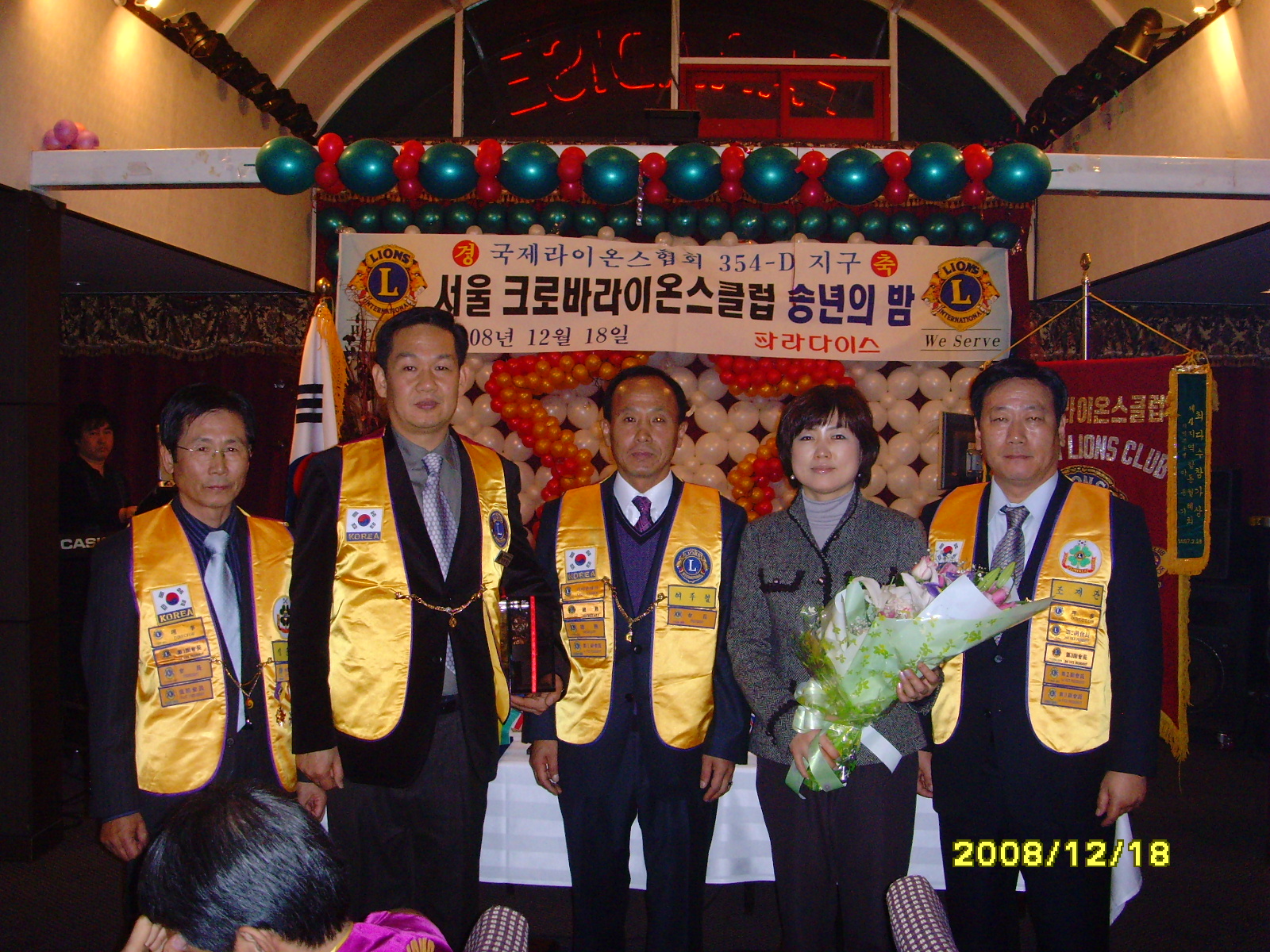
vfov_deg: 36.8
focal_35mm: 39
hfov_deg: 47.9
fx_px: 1431
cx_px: 635
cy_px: 476
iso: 320
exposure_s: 1/45
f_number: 3.5
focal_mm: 6.6
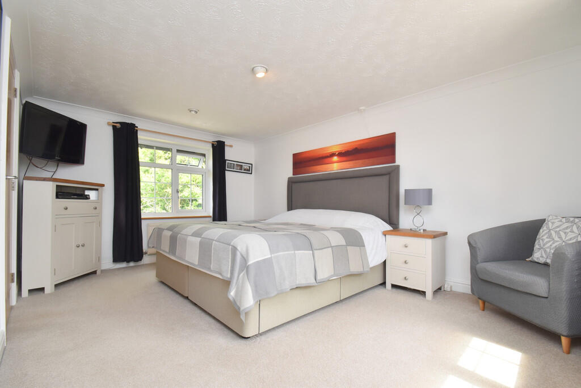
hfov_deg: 100.4
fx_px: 242
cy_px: 194
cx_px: 290
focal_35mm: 15
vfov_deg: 77.3
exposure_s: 1/60
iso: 560
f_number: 9
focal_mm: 10
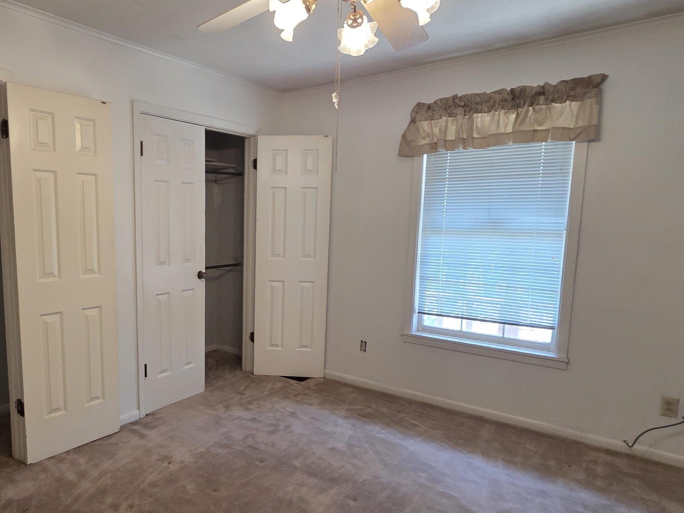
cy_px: 285
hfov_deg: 73.2
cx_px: 210
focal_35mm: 22
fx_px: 435
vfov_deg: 60.9
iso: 200
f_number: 2.2
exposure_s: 1/60
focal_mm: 2.2
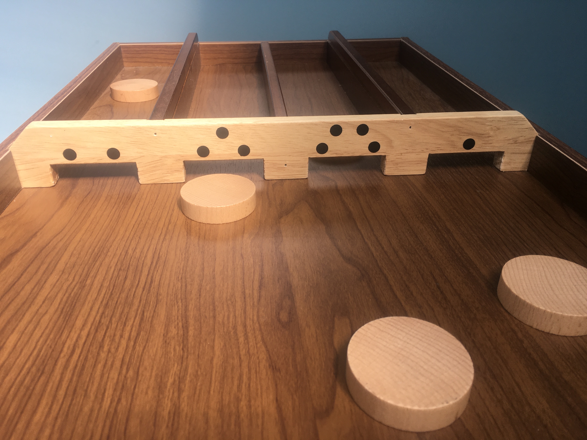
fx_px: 492
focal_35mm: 29
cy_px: 220
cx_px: 294
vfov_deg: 48.2
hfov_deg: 61.7
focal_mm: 4.15
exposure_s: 1/200
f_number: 2.2
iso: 25
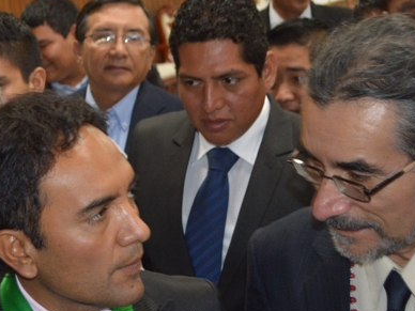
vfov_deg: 25.6
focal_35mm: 57
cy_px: 202
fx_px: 683
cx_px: 197
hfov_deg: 33.8
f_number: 4
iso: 1100
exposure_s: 1/60
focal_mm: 24
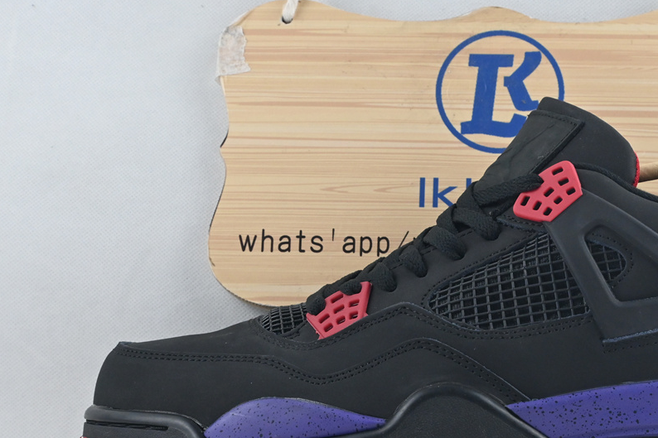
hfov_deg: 29.2
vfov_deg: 19.9
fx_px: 1243
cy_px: 322
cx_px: 487
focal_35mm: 68
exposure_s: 1/125
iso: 1000
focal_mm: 30
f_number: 10
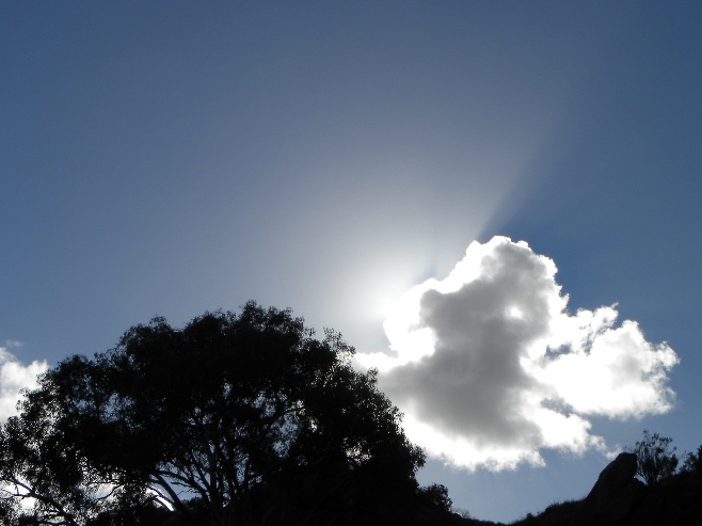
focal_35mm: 45
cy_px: 290
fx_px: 912
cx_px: 405
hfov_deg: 42.0
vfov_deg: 32.1
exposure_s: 1/508
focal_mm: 6.6
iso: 64
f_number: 8
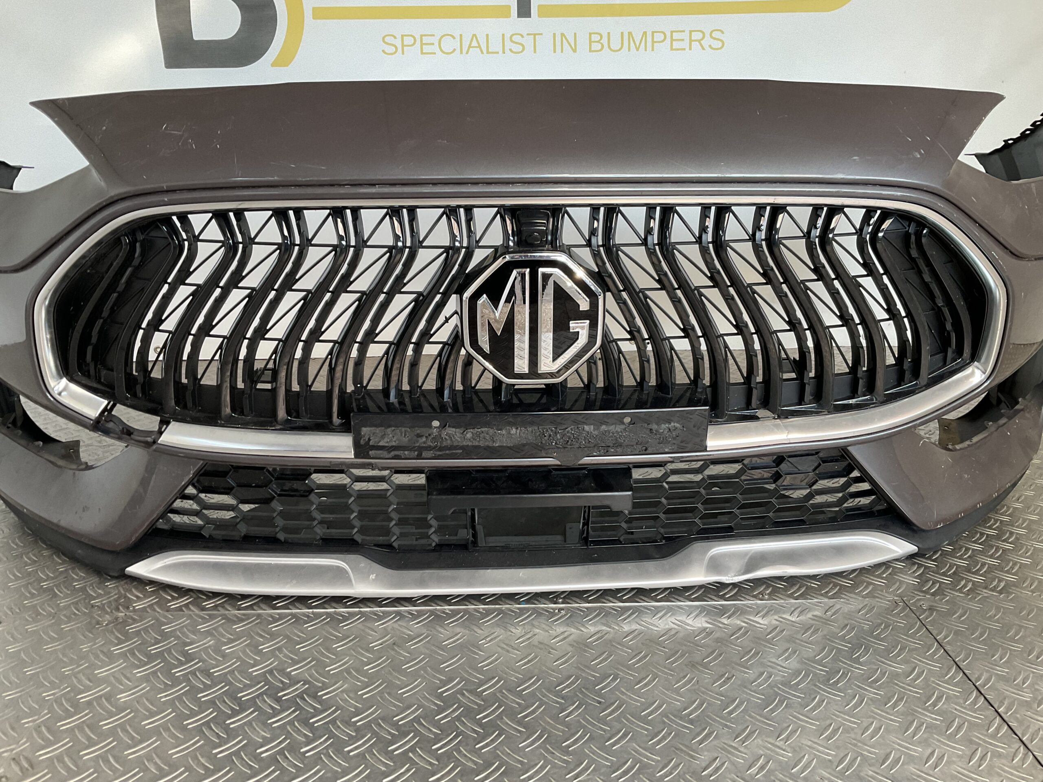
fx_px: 874
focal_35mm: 29
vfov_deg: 48.2
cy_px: 391
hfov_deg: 61.7
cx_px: 522
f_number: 1.8
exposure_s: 1/50
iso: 50
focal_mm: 3
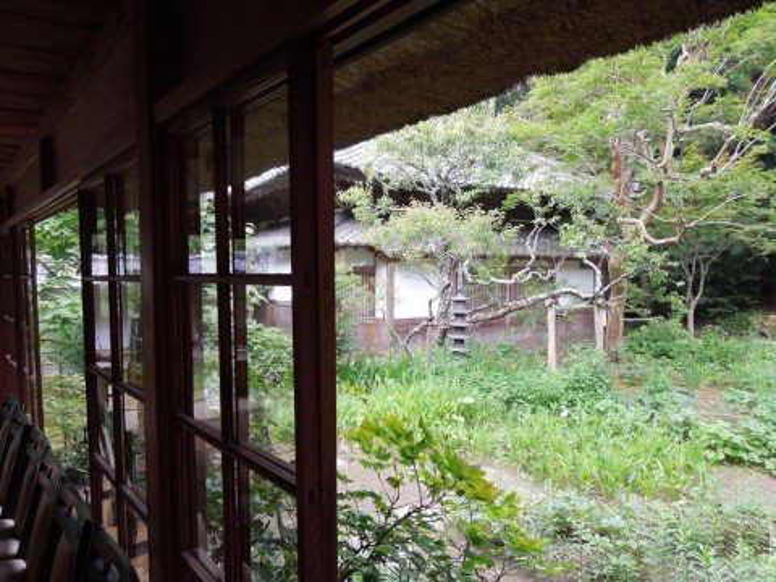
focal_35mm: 25
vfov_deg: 54.9
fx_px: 560
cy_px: 291
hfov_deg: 69.4
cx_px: 388
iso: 160
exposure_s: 1/30
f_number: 3.3
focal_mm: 4.5
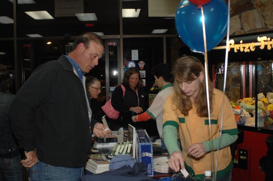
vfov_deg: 31.8
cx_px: 136
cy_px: 90
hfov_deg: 46.5
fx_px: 318
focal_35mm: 42
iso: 400
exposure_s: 1/125
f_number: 3.5
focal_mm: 28
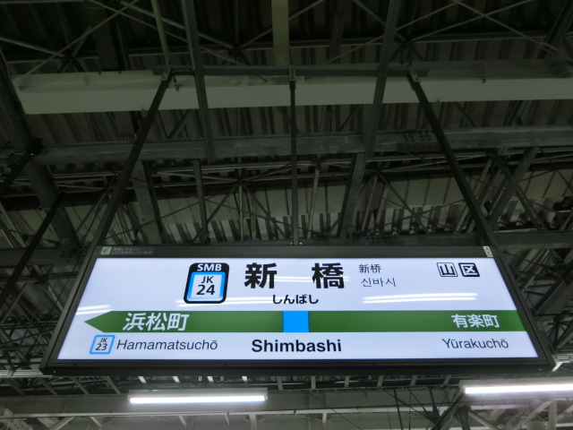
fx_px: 414
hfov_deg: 69.4
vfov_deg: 54.9
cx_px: 286
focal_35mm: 25
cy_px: 215
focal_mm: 4.5
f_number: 3.5
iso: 200
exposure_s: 1/125
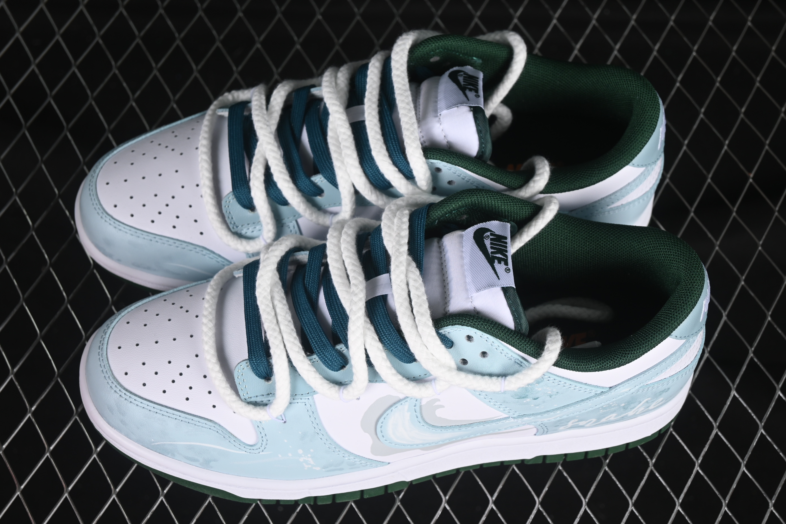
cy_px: 262
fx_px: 1637
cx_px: 393
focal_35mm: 75
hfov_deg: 27.0
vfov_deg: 18.2
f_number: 7.1
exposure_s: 1/80
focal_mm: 50
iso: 160
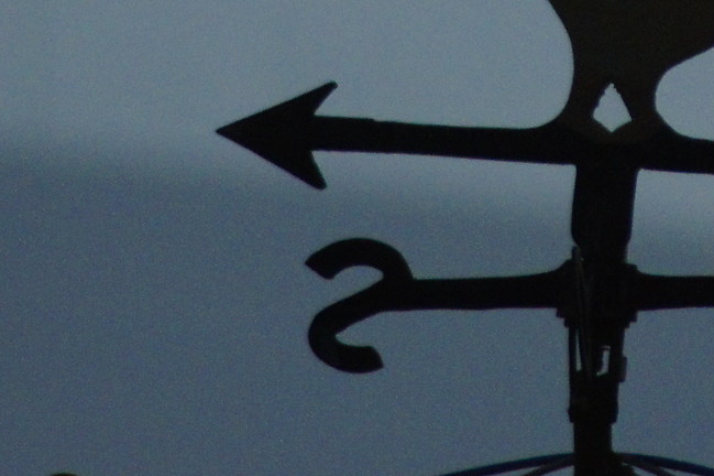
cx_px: 642
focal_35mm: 1665
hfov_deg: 1.2
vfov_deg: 0.8
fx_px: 33004
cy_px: -372
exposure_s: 1/500
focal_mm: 300
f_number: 5.6
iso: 1600
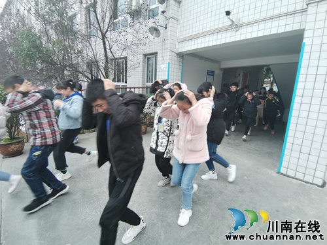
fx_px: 161
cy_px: 122
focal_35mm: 17
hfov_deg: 91.0
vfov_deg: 74.7
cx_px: 164
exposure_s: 1/100
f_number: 2.2
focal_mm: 2.26
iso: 80
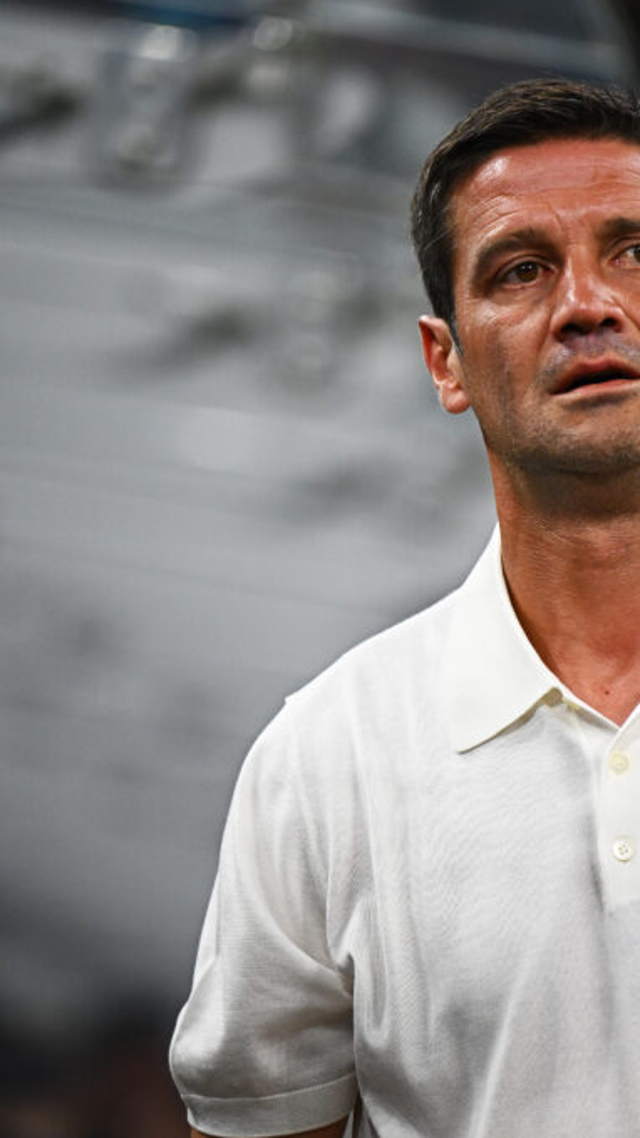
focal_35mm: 316
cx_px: 590
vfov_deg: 6.8
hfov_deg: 3.8
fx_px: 9532
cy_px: 567
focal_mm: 200
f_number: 2.8
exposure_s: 1/1000
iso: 1600
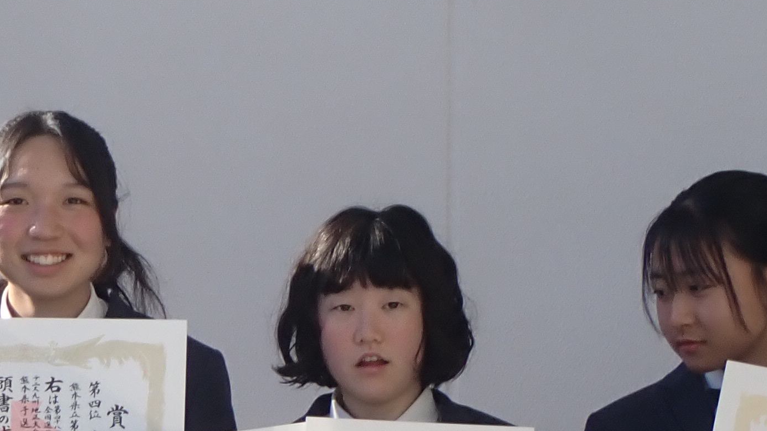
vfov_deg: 5.7
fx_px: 4291
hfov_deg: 10.1
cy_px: 628
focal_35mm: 211
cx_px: -63
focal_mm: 11.88
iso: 100
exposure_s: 1/320
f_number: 5
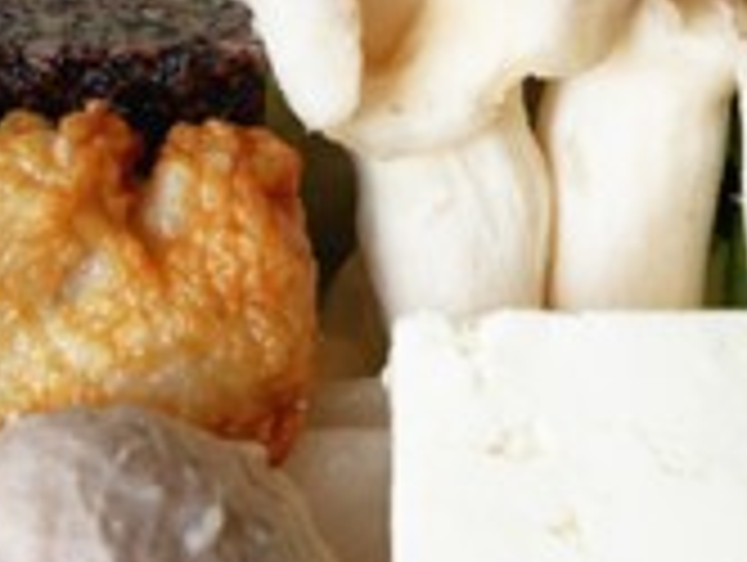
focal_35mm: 101
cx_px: 342
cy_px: 58
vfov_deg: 14.5
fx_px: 2183
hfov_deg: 19.4
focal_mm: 14
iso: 200
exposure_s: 1/50
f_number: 5.6
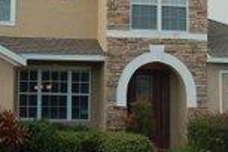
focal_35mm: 122
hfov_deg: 16.7
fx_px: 773
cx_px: 72
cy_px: 16
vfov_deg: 11.2
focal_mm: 26
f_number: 7.1
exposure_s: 1/200
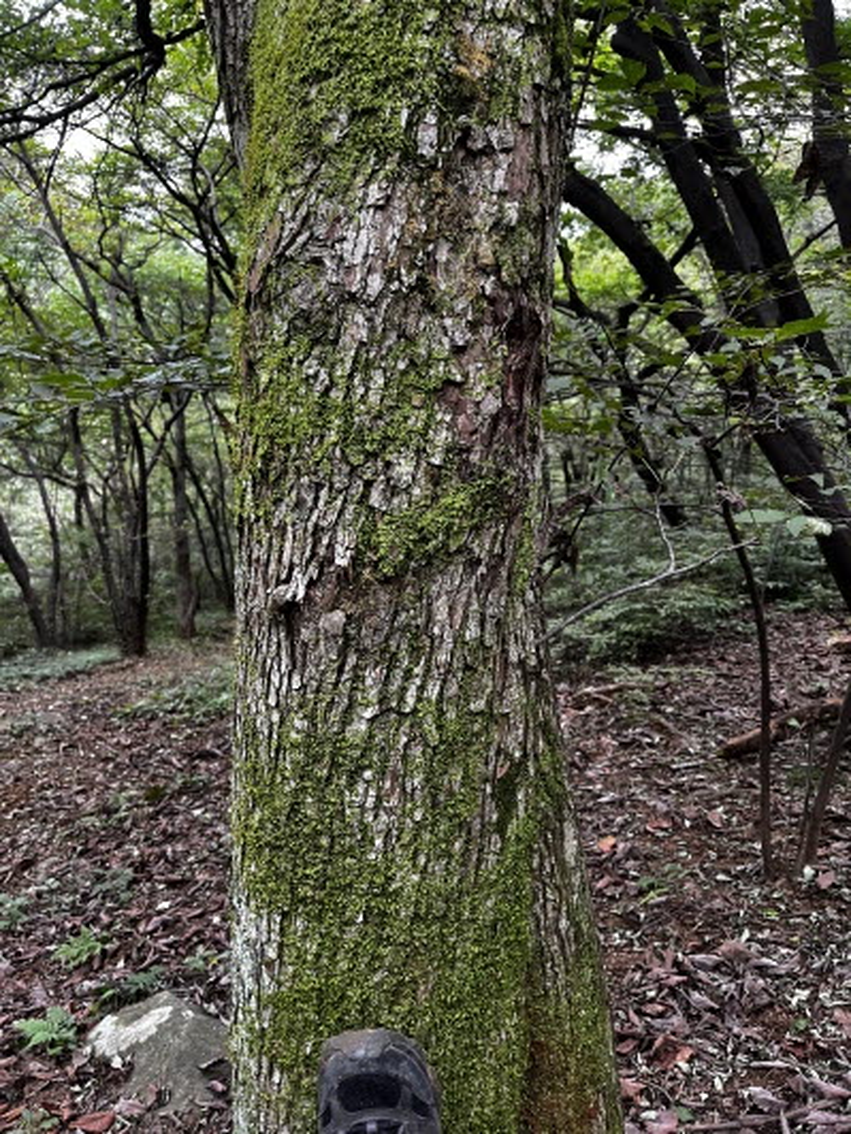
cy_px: 567
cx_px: 426
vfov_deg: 67.3
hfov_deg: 53.1
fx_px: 852
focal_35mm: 26
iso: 80
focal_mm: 5.1
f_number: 1.6
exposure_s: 1/121
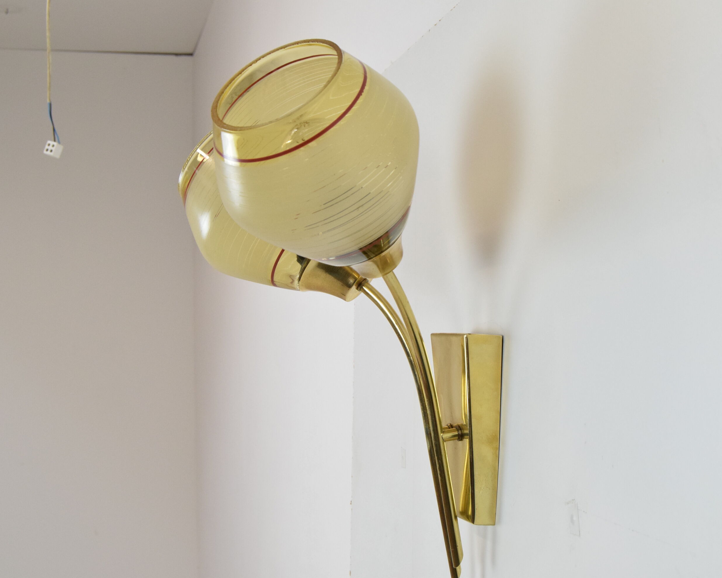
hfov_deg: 38.7
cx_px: 415
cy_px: 289
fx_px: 1026
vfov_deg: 31.4
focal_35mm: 48
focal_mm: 28
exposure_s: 1/250
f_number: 8
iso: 1600
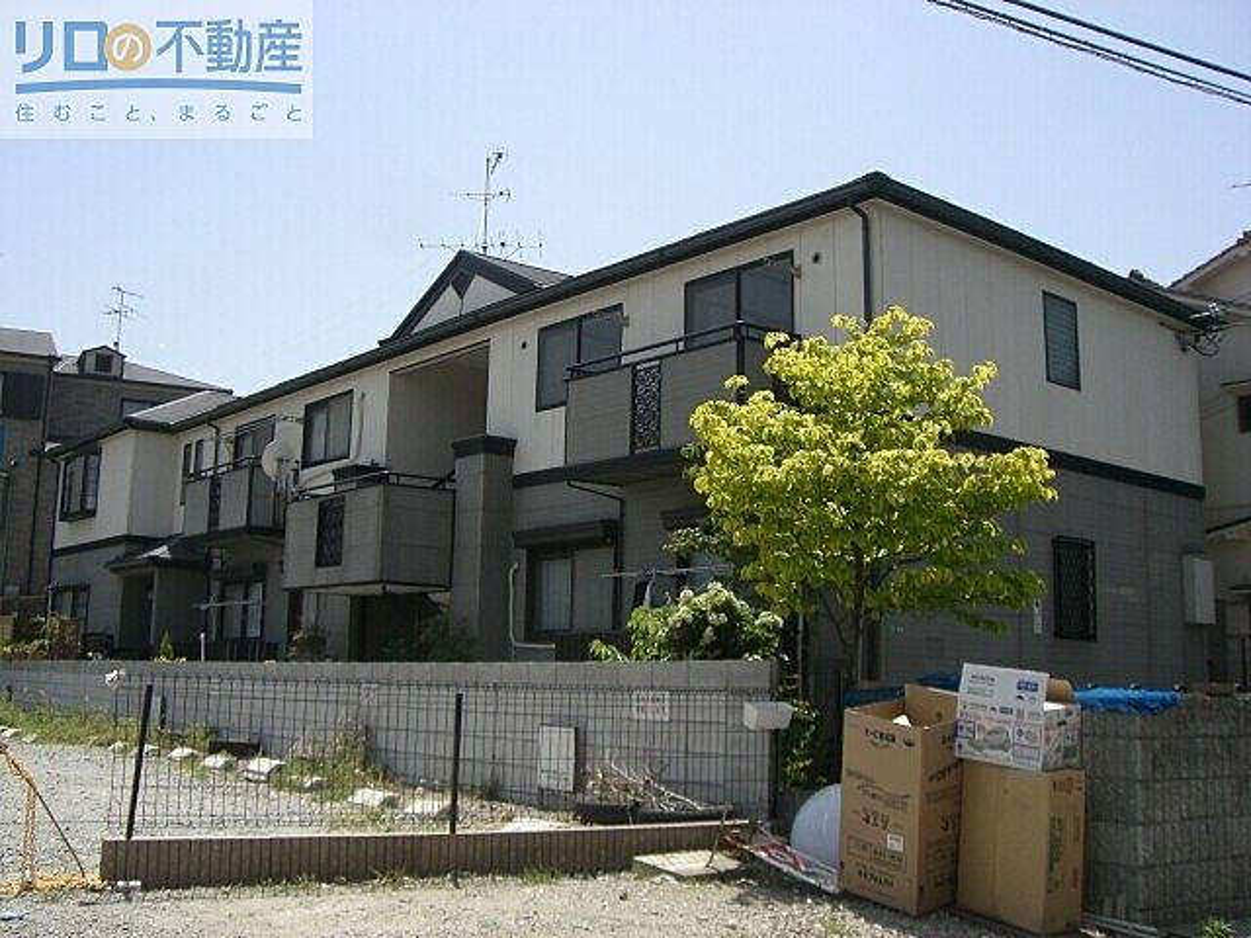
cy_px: 469
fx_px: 1373
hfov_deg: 49.0
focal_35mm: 38
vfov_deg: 37.7
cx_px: 626
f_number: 4.3
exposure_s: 1/500
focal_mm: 6.2
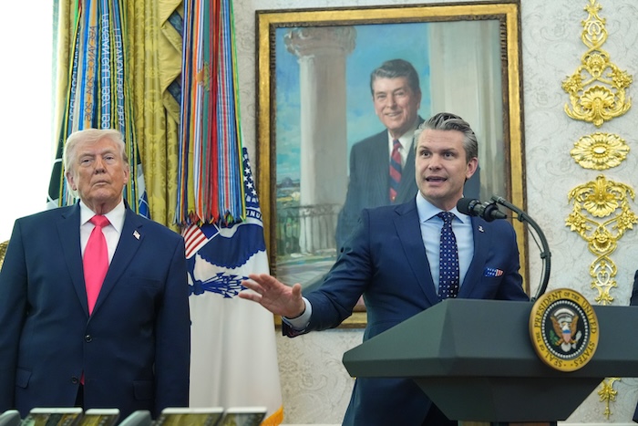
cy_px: 213
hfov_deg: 30.1
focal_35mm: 67
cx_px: 319
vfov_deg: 20.3
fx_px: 1188
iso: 4000
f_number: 3.5
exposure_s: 1/250
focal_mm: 67
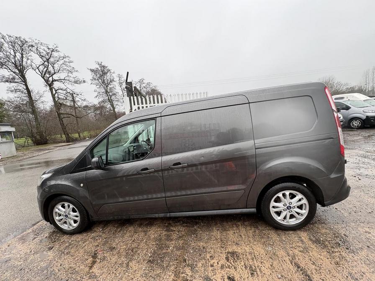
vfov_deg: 85.7
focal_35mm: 14
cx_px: 188
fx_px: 152
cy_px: 140
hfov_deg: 102.1
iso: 64
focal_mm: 2.22
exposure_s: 1/99
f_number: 2.2
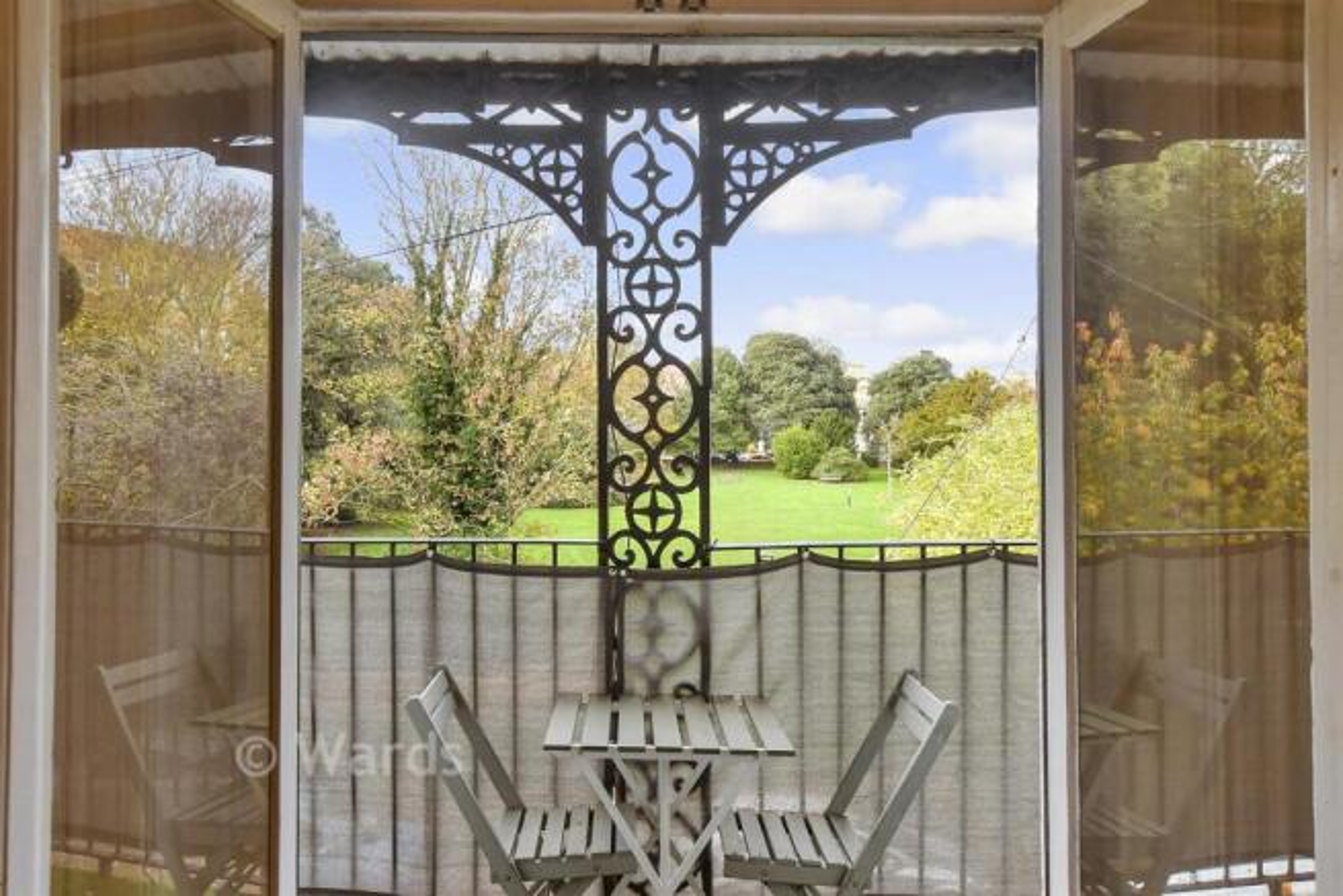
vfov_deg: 51.3
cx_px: 672
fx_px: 933
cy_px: 448
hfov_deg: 71.5
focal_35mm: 25
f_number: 8
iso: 400
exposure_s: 1/50
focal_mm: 17
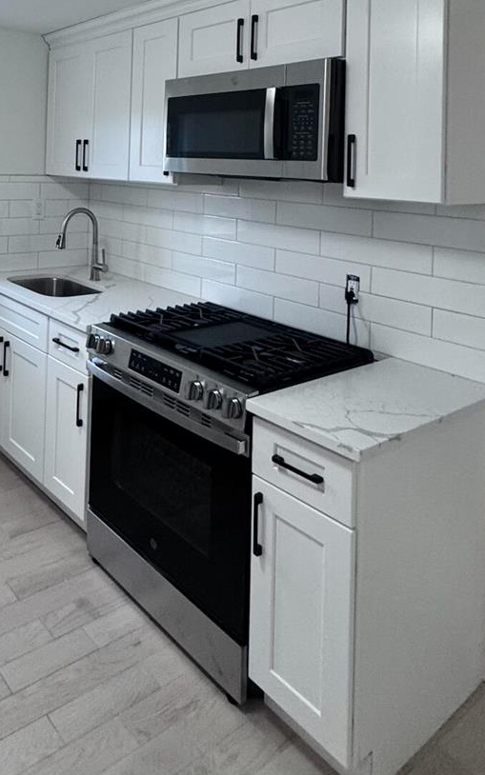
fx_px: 592
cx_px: 40
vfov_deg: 61.0
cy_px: 153
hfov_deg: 40.8
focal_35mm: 28
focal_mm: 2.22
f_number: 2.2
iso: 200
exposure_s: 1/120
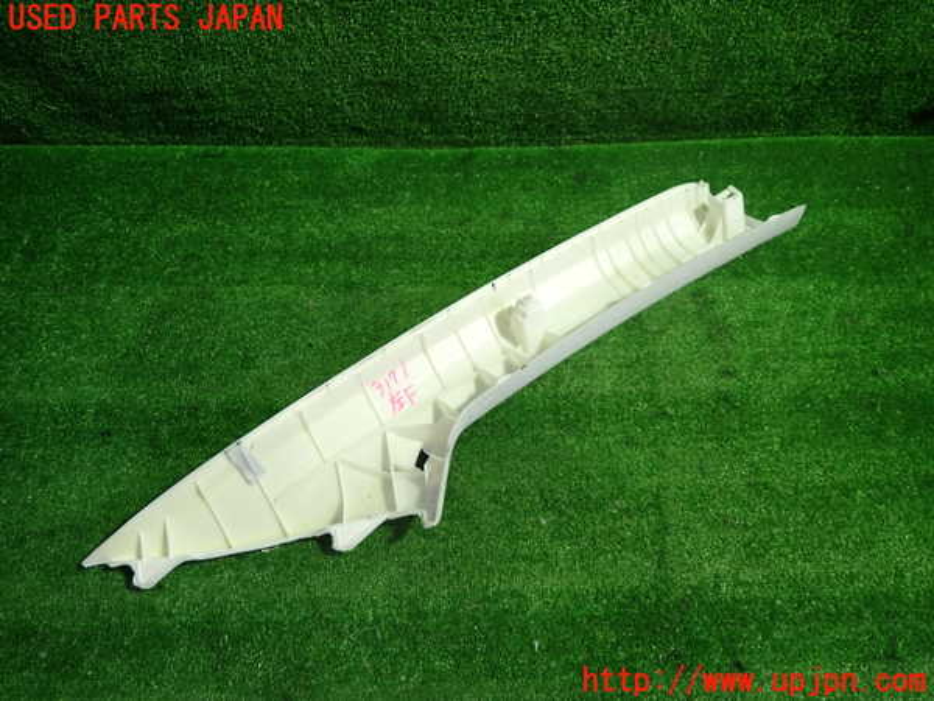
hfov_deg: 69.4
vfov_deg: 54.9
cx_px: 467
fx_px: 675
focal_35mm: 25
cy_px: 350
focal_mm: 4.5
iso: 200
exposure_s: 1/60
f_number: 2
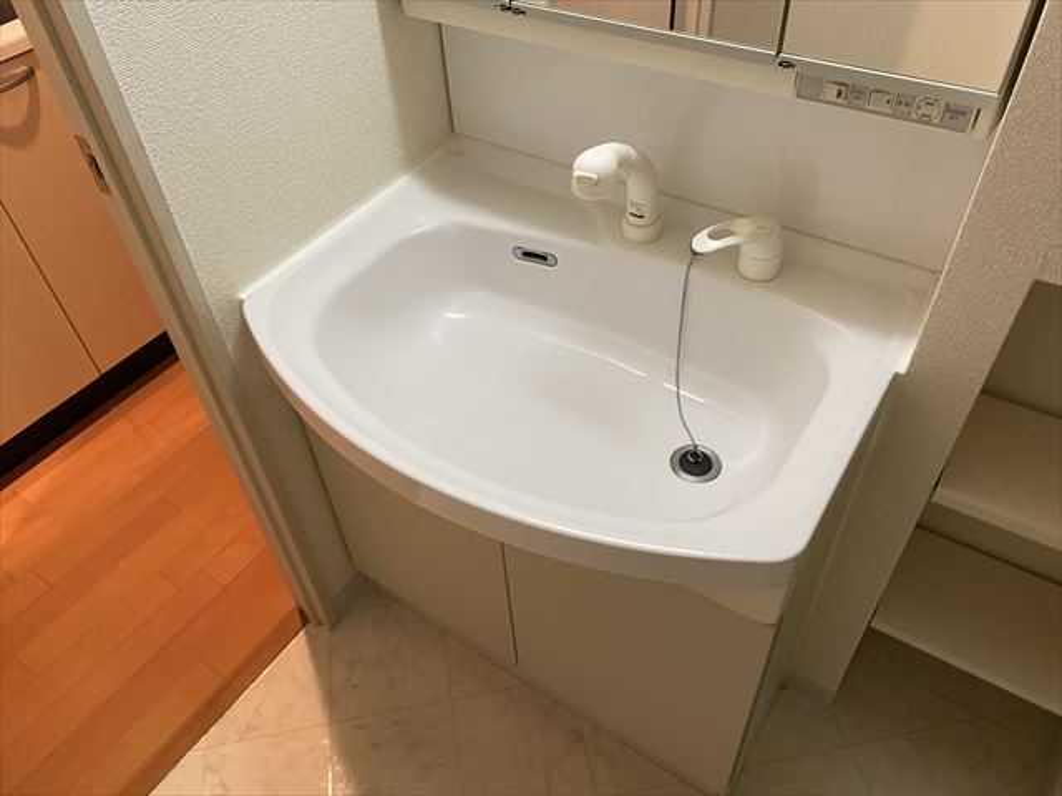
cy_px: 398
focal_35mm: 26
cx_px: 531
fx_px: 798
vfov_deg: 53.1
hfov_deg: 67.3
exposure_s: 1/50
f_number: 1.8
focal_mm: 4.25
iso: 200
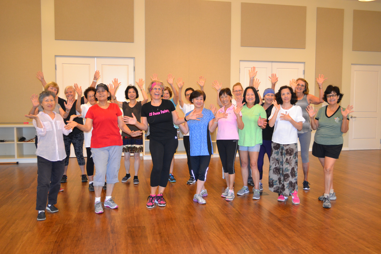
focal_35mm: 33
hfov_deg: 57.2
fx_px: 349
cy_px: 127
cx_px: 190
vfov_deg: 40.0
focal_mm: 22
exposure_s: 1/60
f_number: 3.8
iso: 1000
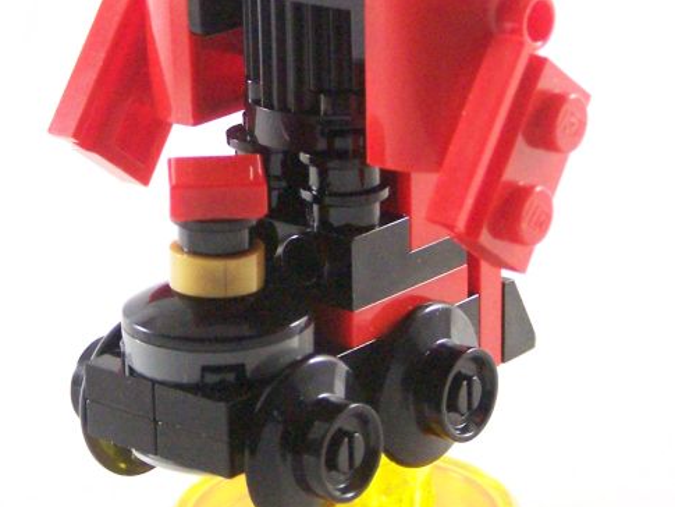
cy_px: 177
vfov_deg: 11.0
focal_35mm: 135
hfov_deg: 14.6
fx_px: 2633
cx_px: 327
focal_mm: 10.7
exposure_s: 1/60
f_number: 3.2
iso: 400
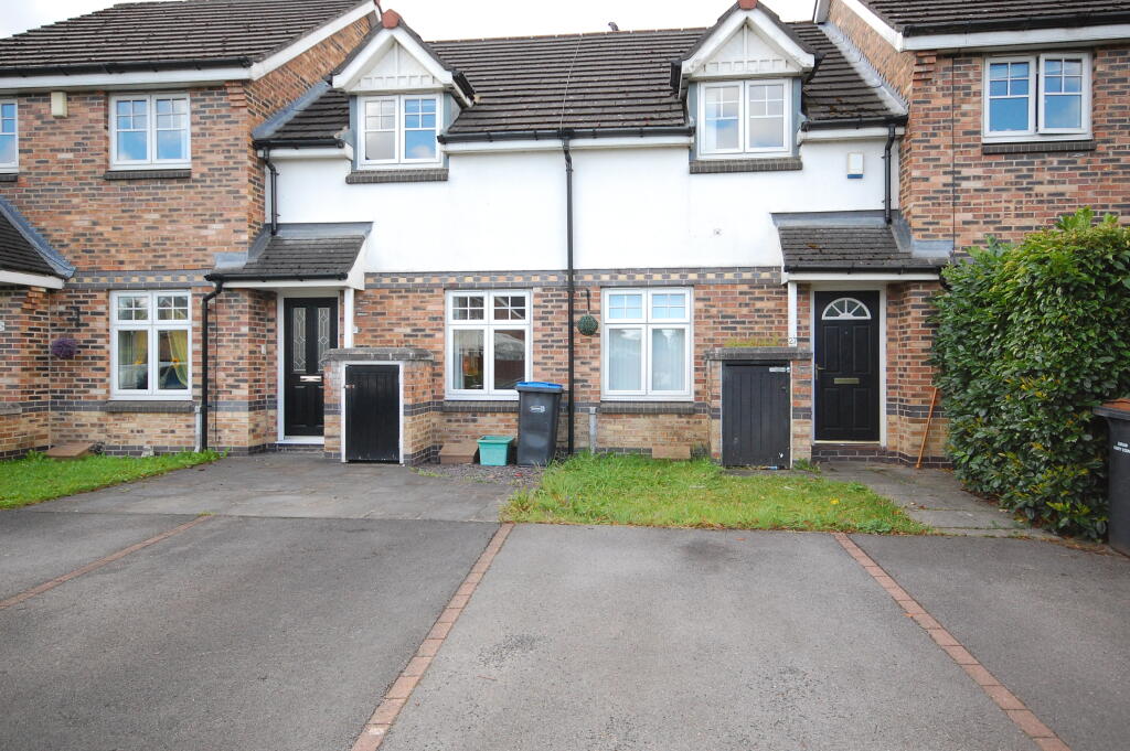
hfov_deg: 73.8
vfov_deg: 53.1
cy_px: 376
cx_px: 565
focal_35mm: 24
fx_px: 753
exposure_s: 1/320
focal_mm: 16
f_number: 9
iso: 800
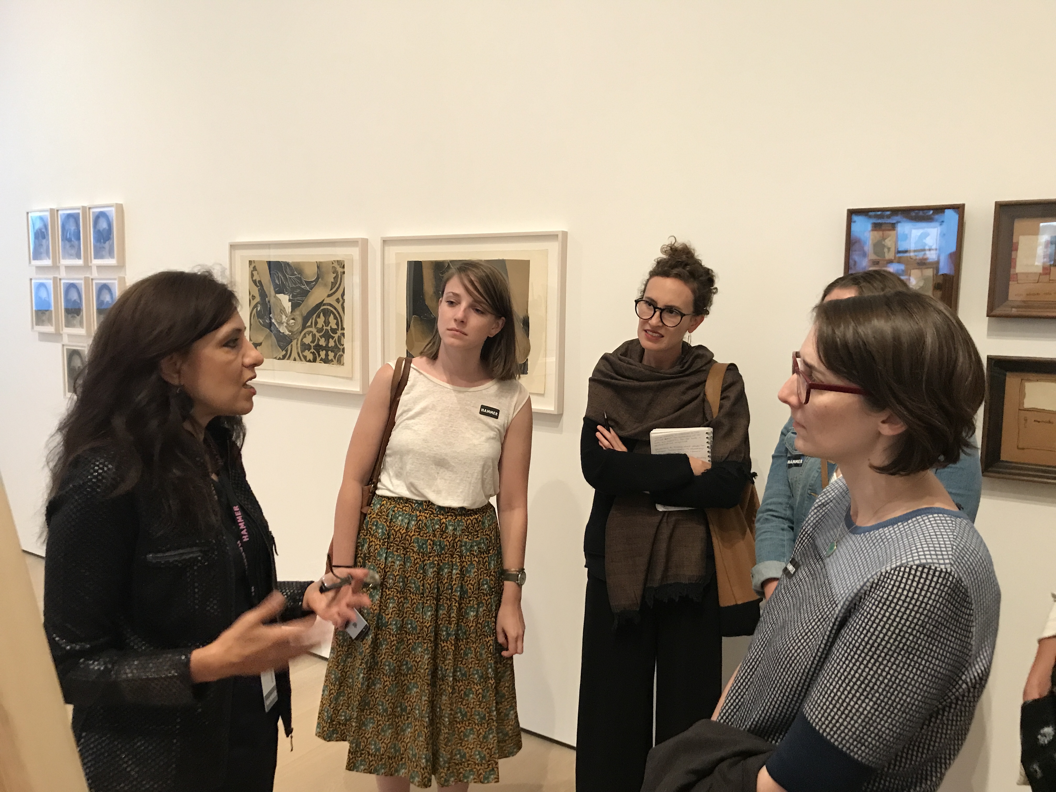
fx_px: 854
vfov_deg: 49.7
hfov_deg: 63.4
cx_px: 528
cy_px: 396
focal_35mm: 28
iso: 100
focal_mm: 3.99
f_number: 1.8
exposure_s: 1/15
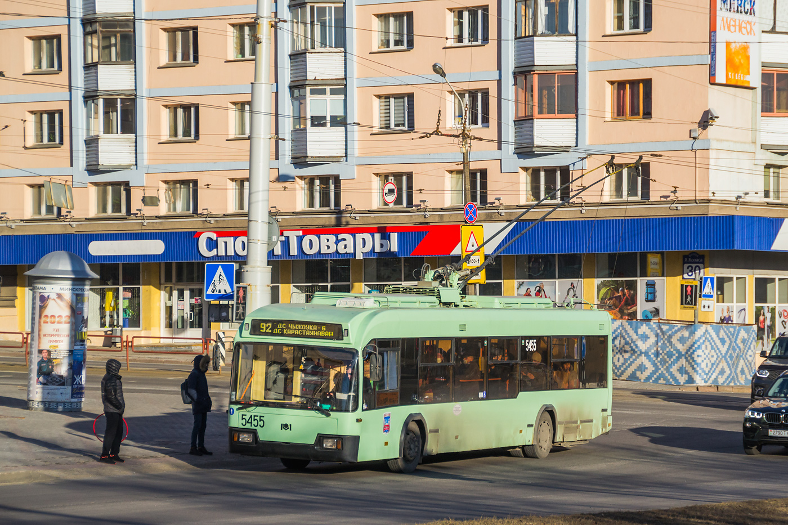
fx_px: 2626
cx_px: 394
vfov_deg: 11.4
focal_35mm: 120
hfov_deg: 17.1
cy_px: 262
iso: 400
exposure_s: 1/1600
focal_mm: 80
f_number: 5.6
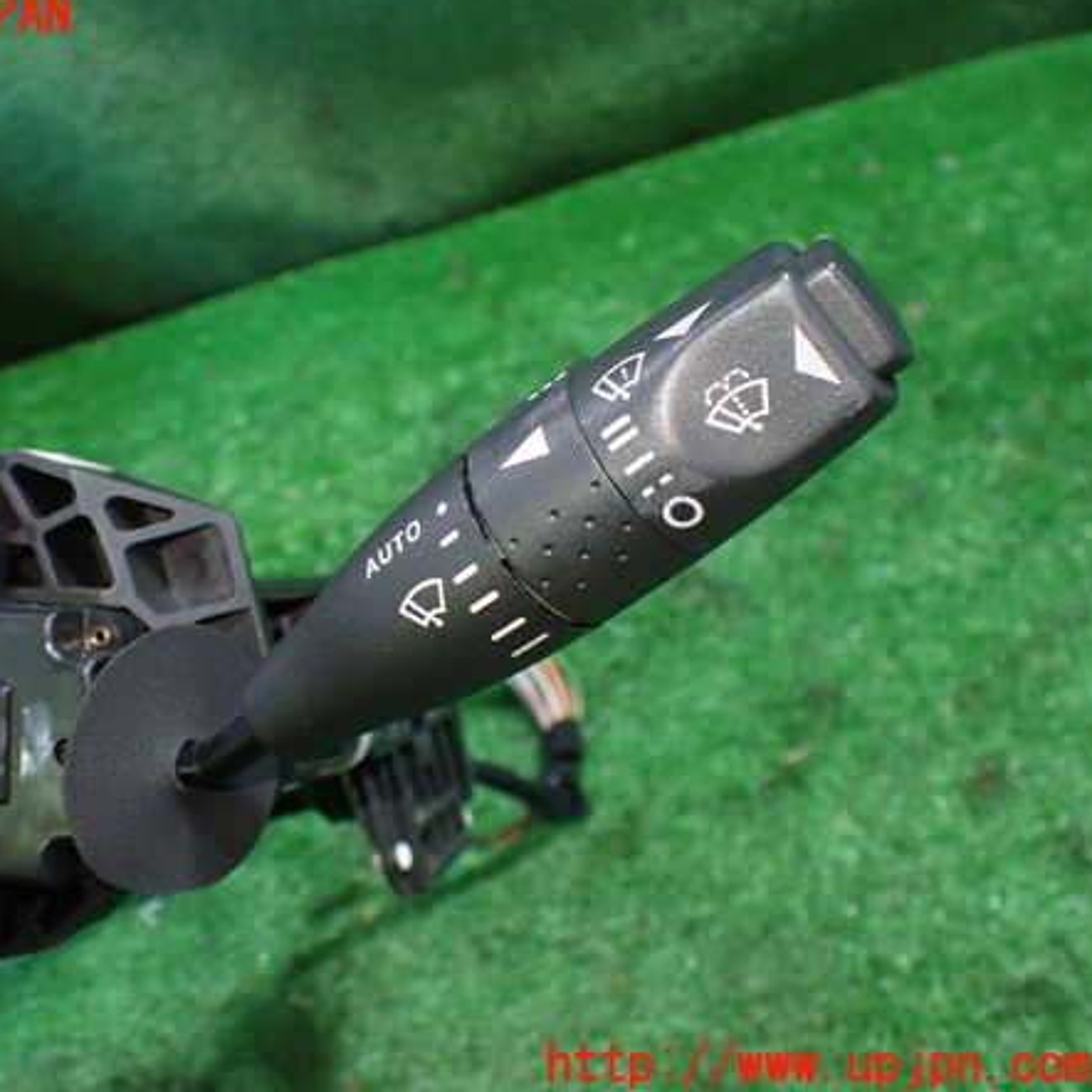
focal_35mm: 36
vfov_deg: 46.0
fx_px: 1285
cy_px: 541
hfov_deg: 45.3
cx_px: 363
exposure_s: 1/60
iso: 800
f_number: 2.3
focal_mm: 5.4
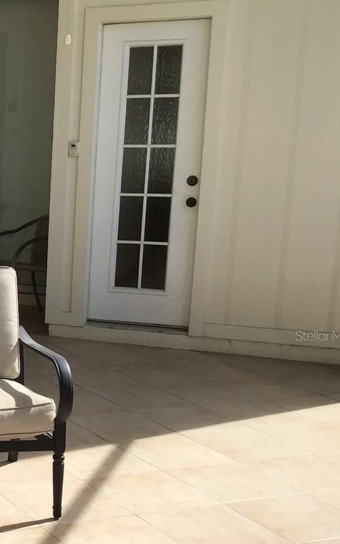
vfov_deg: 31.9
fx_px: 949
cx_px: -172
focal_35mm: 64
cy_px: 335
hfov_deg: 18.1
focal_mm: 3.3
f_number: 2.4
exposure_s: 1/424
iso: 25
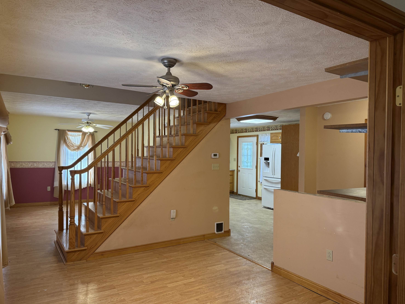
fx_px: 293
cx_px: 195
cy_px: 152
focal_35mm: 25
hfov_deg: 69.4
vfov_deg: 54.9
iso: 250
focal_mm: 6.76
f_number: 1.78
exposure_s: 1/120
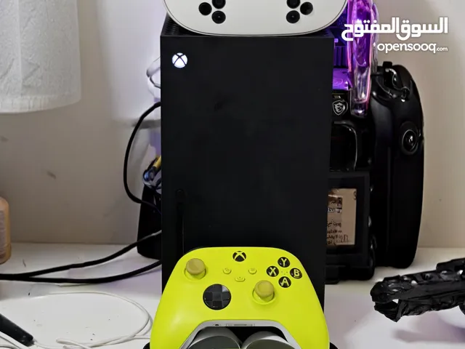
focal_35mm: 46
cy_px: 174
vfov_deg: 31.5
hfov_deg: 41.2
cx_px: 232
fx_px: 618
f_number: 1.63
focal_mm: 8.72
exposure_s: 1/40
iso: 400
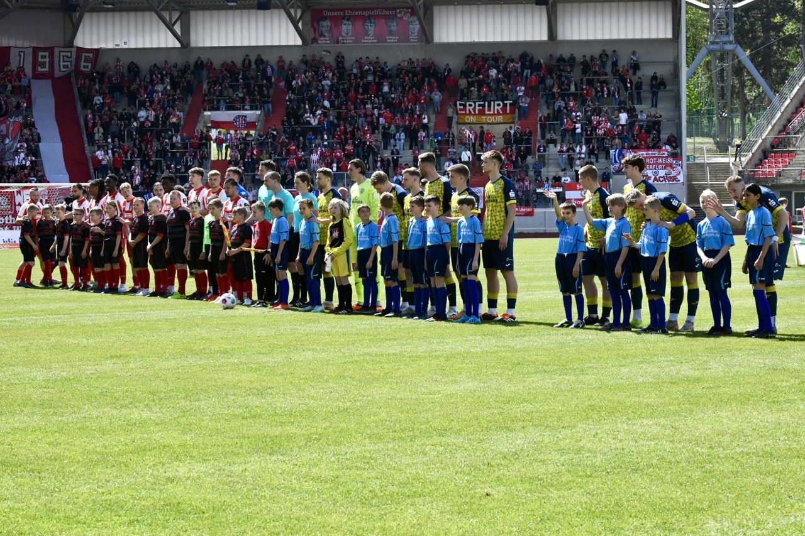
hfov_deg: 25.4
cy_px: 268
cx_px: 402
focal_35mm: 80
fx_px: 1789
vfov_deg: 17.1
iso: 2500
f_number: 13
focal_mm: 80
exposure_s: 1/1600
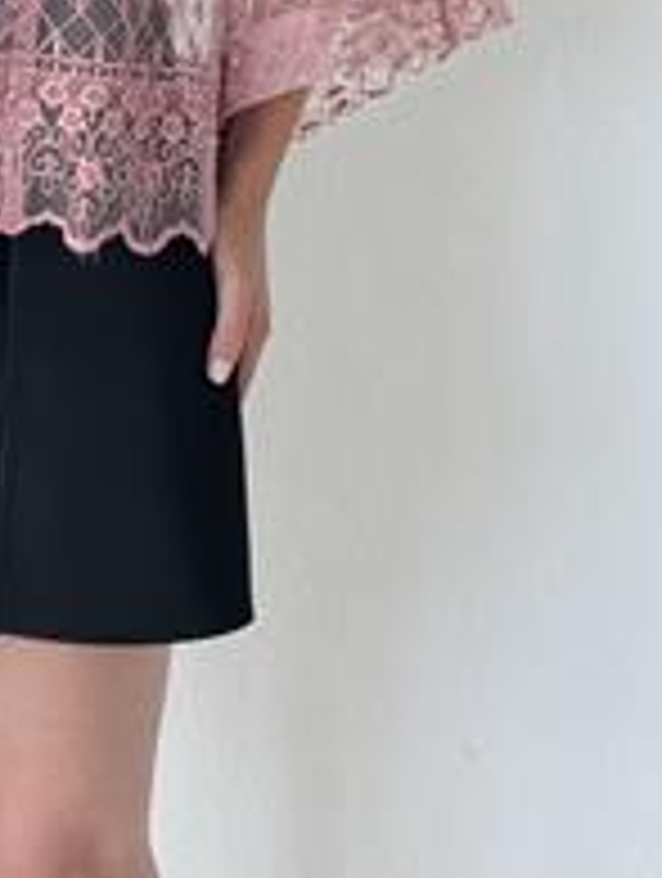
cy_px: -295
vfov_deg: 14.3
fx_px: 3329
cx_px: -50
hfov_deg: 11.2
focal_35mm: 131
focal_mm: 6.76
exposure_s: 1/163
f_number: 1.78
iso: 80
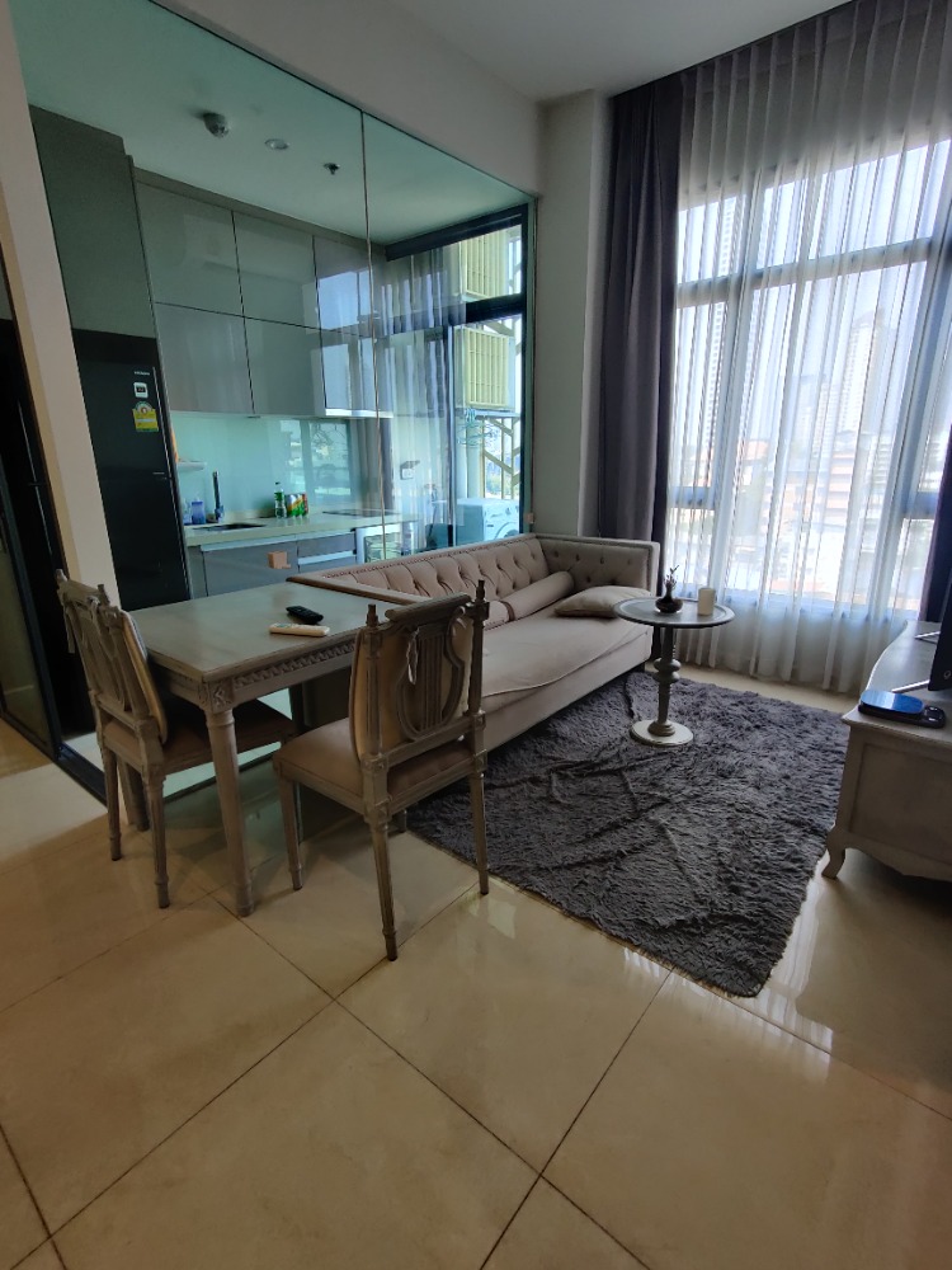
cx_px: 476
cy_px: 635
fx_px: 477
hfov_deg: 89.9
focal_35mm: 13
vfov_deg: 106.2
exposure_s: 1/50
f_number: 2.2
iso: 200
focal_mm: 2.25
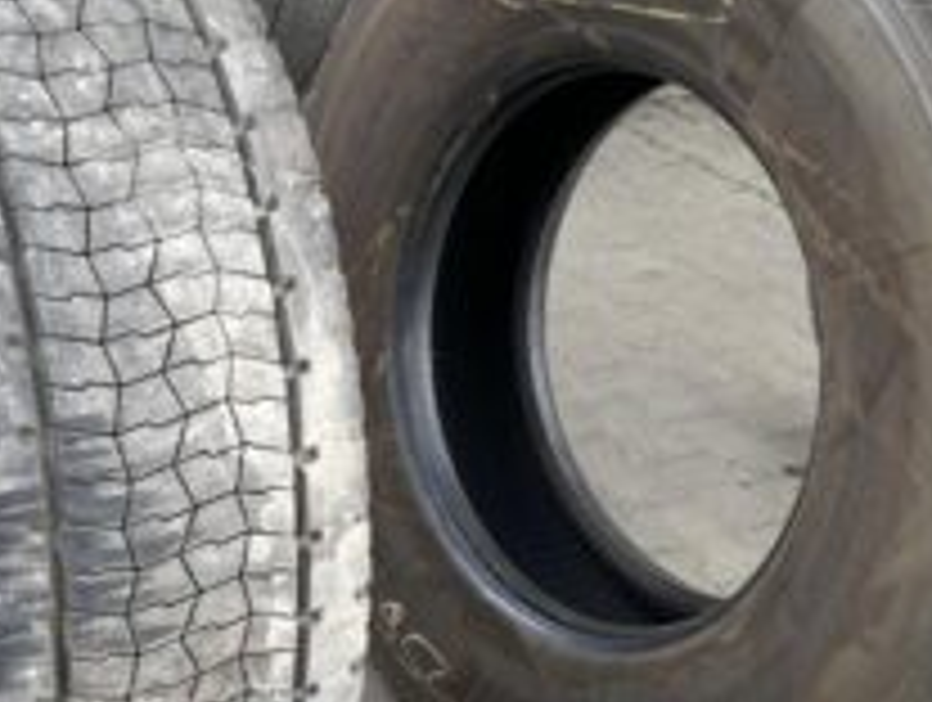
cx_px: 140
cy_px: 497
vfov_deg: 26.9
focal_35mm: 54
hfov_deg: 34.0
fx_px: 1456
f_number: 1.8
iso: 40
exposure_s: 1/122
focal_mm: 4.25
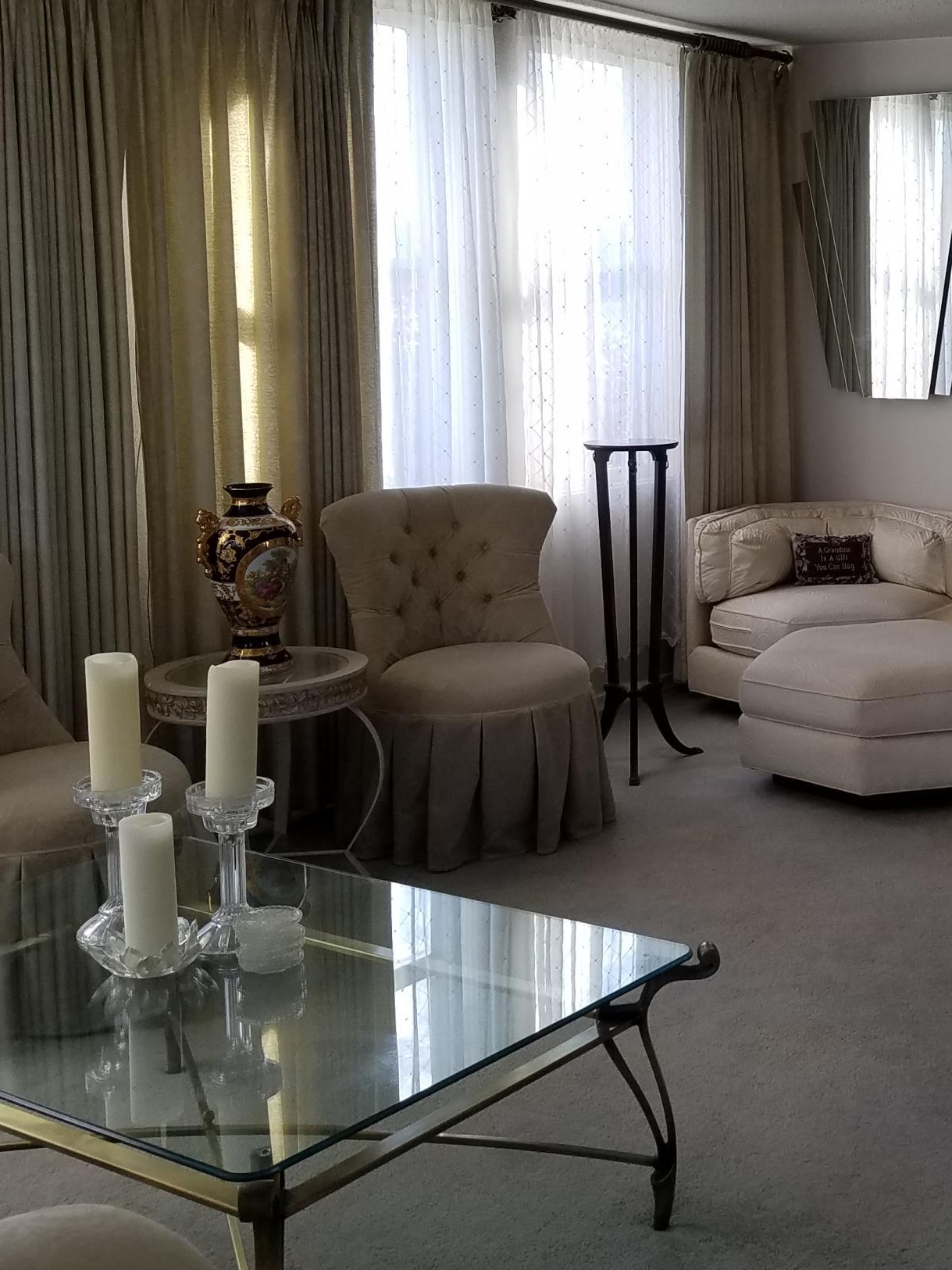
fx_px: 1760
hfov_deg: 28.4
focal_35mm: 48
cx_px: 955
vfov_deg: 39.2
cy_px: 417
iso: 50
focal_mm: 4.2
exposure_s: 1/164
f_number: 1.7
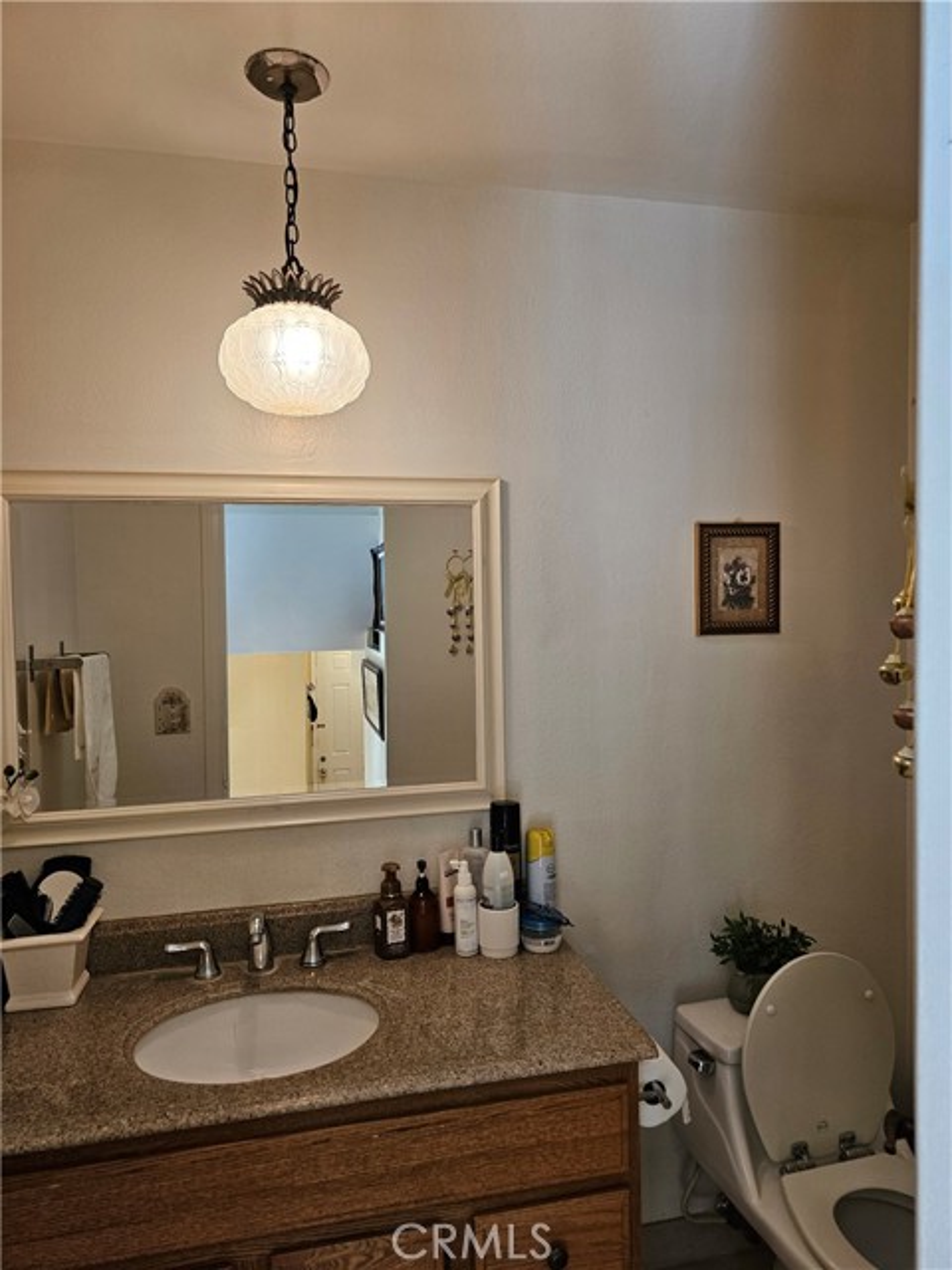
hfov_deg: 58.9
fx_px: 843
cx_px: 476
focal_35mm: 23
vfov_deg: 73.9
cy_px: 635
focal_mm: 6.3
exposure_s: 1/120
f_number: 1.7
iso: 160
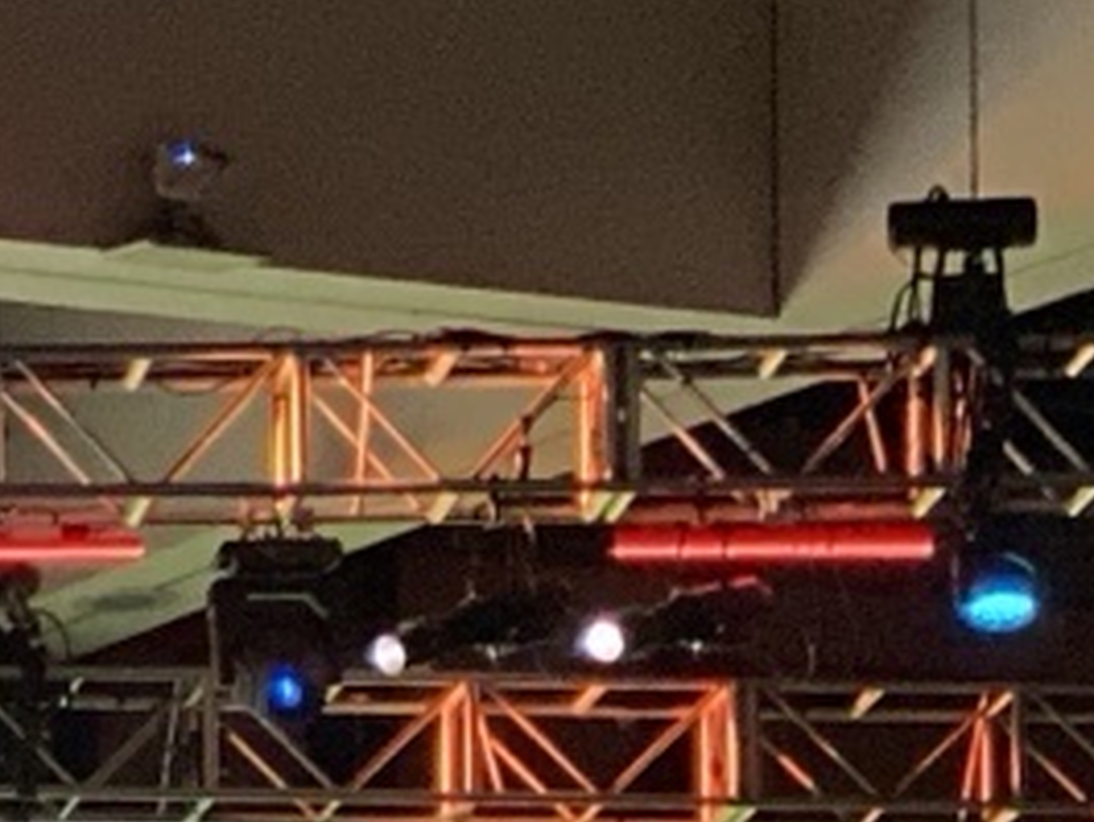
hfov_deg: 6.1
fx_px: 9928
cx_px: -1470
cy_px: 1351
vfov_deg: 4.7
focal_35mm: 314
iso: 160
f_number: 2
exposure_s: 1/60
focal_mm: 6
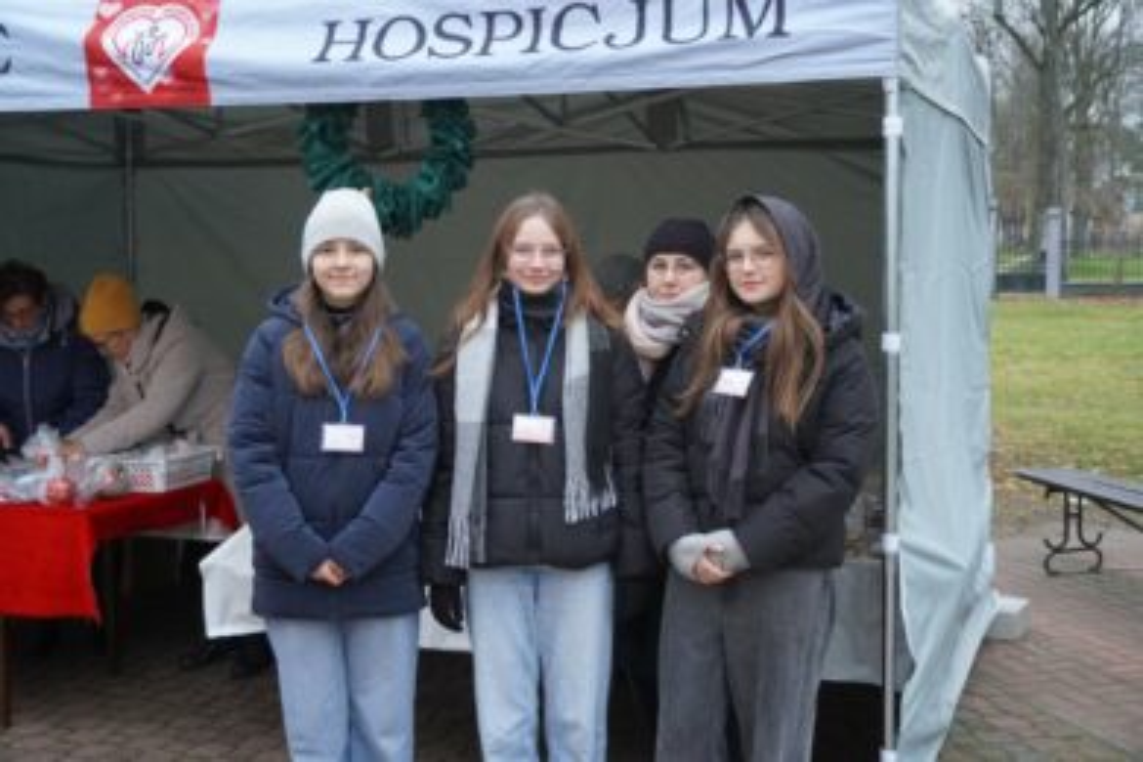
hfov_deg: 41.1
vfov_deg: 28.1
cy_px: 381
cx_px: 572
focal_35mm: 48
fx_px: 1524
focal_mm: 32
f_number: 4.5
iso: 2000
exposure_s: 1/160
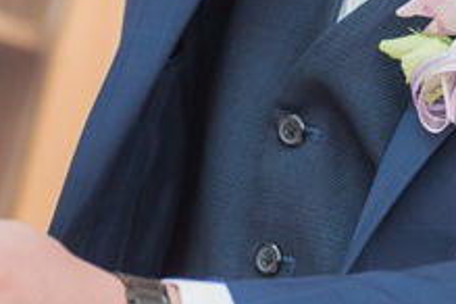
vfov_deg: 4.7
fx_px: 3673
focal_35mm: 290
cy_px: -198
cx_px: 62
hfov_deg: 7.1
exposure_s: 1/200
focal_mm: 62
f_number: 3.5
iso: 1600
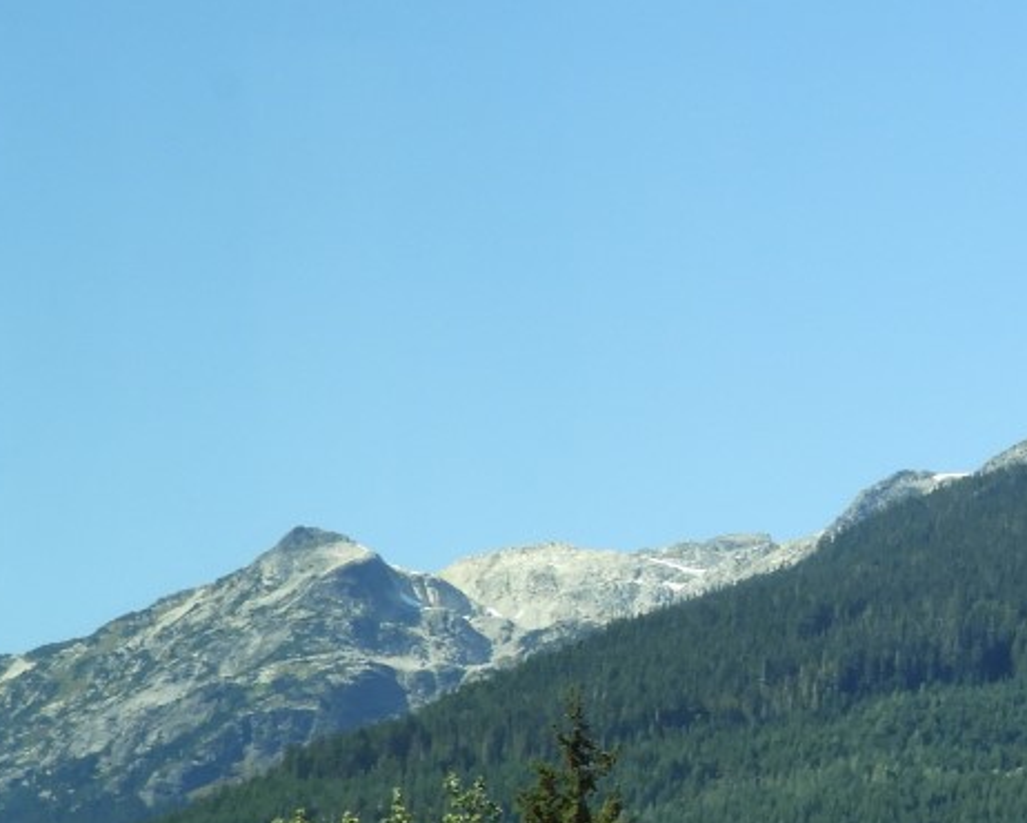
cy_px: 414
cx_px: 1392
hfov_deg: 8.9
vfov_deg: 7.3
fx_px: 6477
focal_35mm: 213
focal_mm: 12.5
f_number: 4.5
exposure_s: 1/320
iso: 100
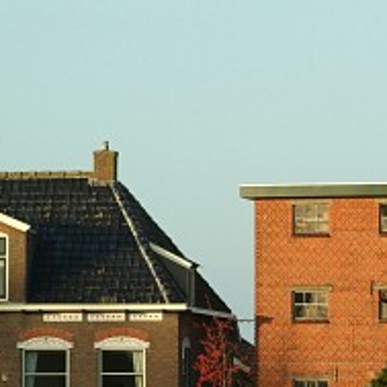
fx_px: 4313
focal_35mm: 341
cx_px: 450
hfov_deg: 5.1
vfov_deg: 5.1
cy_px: 292
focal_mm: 112
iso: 400
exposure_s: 1/180
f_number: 9.5
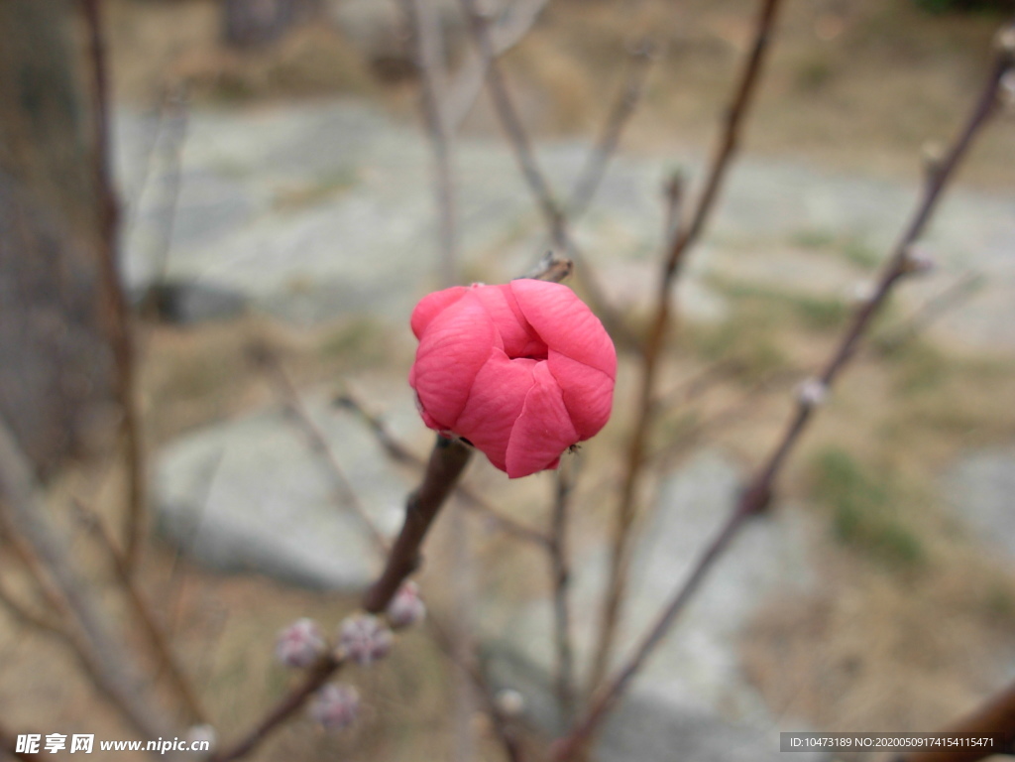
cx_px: 508
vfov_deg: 37.7
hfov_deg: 49.0
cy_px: 381
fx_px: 1114
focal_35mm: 38
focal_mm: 6.3
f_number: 2.9
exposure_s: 1/111
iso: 79
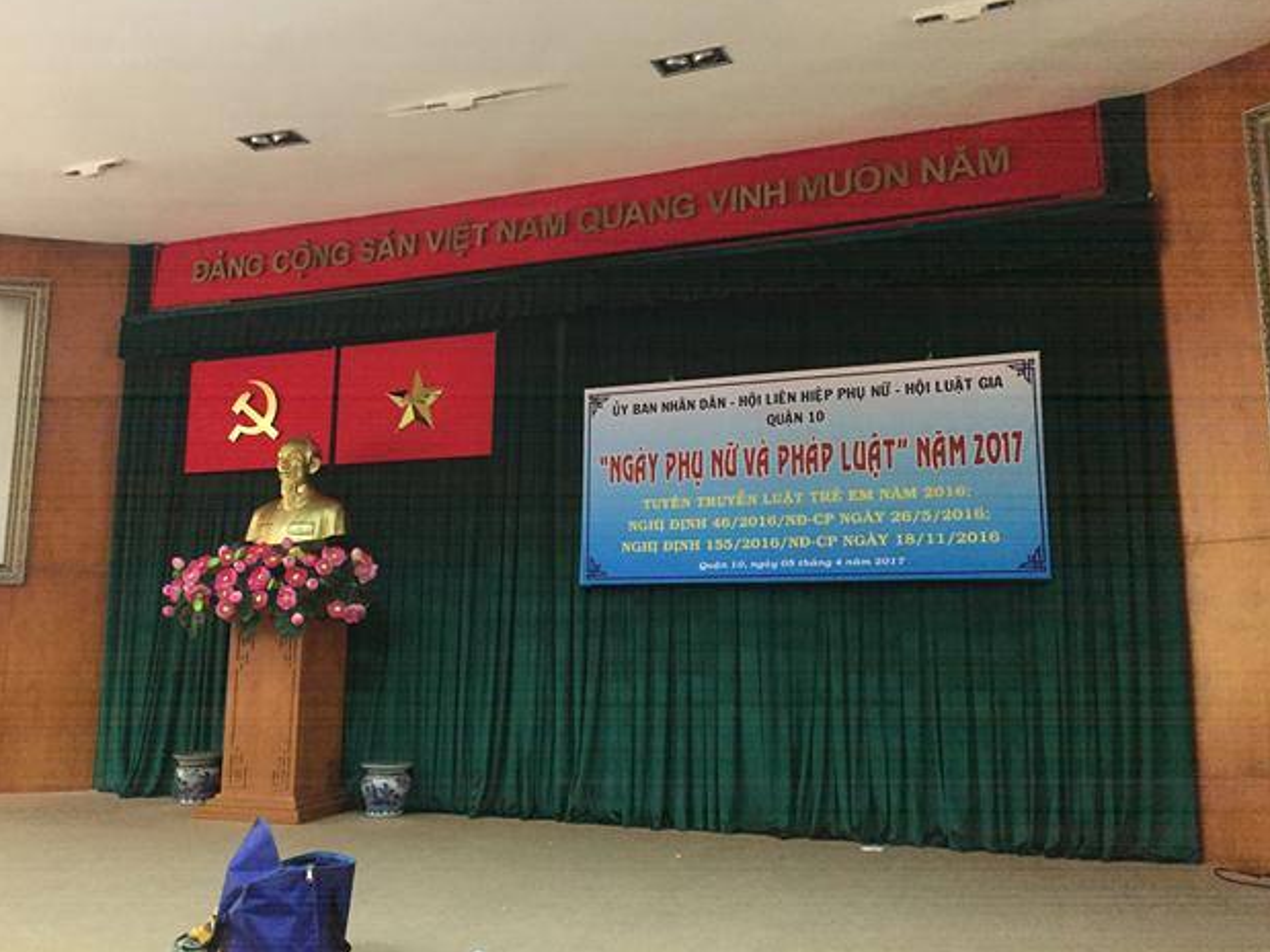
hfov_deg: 60.0
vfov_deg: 46.8
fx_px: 1100
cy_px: 464
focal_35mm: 30
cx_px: 618
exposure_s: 1/25
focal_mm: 4.15
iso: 250
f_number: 2.2
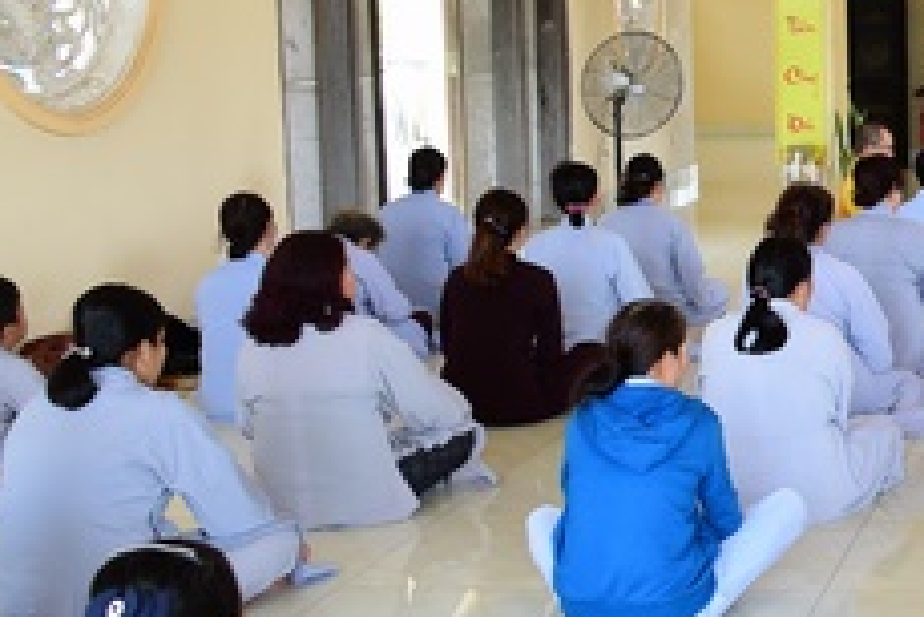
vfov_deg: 20.0
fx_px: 1746
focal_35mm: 68
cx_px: 1198
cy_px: 210
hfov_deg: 25.5
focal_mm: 24
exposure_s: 1/80
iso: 500
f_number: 5.6
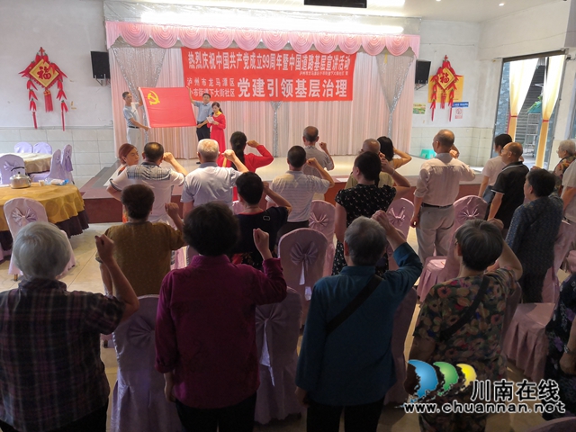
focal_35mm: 27
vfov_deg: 51.4
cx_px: 288
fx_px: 449
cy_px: 216
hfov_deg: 65.3
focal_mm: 3.95
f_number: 1.8
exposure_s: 1/60
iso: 400
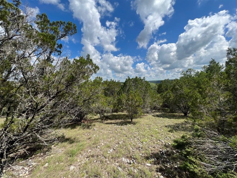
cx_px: 118
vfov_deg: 89.9
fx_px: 89
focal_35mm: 13
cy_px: 89
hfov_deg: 106.2
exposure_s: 1/1647
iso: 32
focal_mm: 1.57
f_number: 1.8
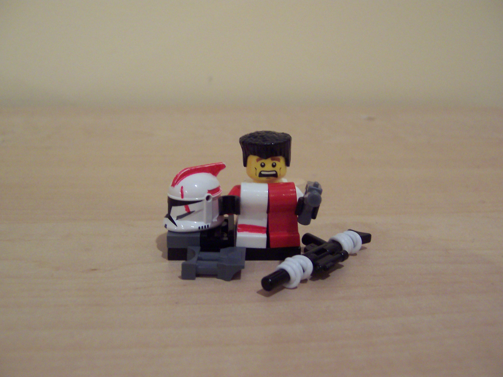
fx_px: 523
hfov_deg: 51.4
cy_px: 188
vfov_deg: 39.7
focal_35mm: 36
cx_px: 252
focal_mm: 5.6
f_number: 2.8
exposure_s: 1/10
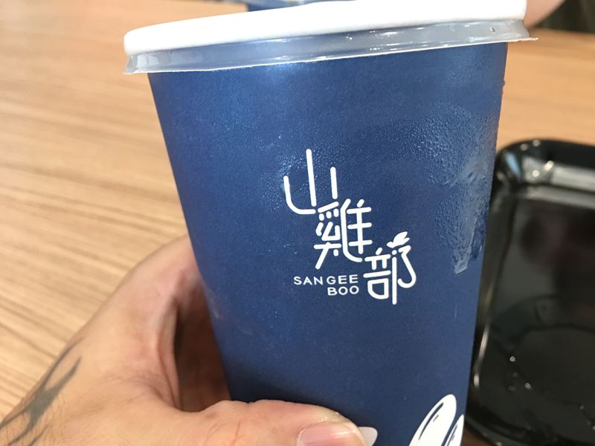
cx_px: 298
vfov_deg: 48.2
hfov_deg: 61.7
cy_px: 223
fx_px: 498
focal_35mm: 29
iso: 80
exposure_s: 1/15
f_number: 2.2
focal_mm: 4.15
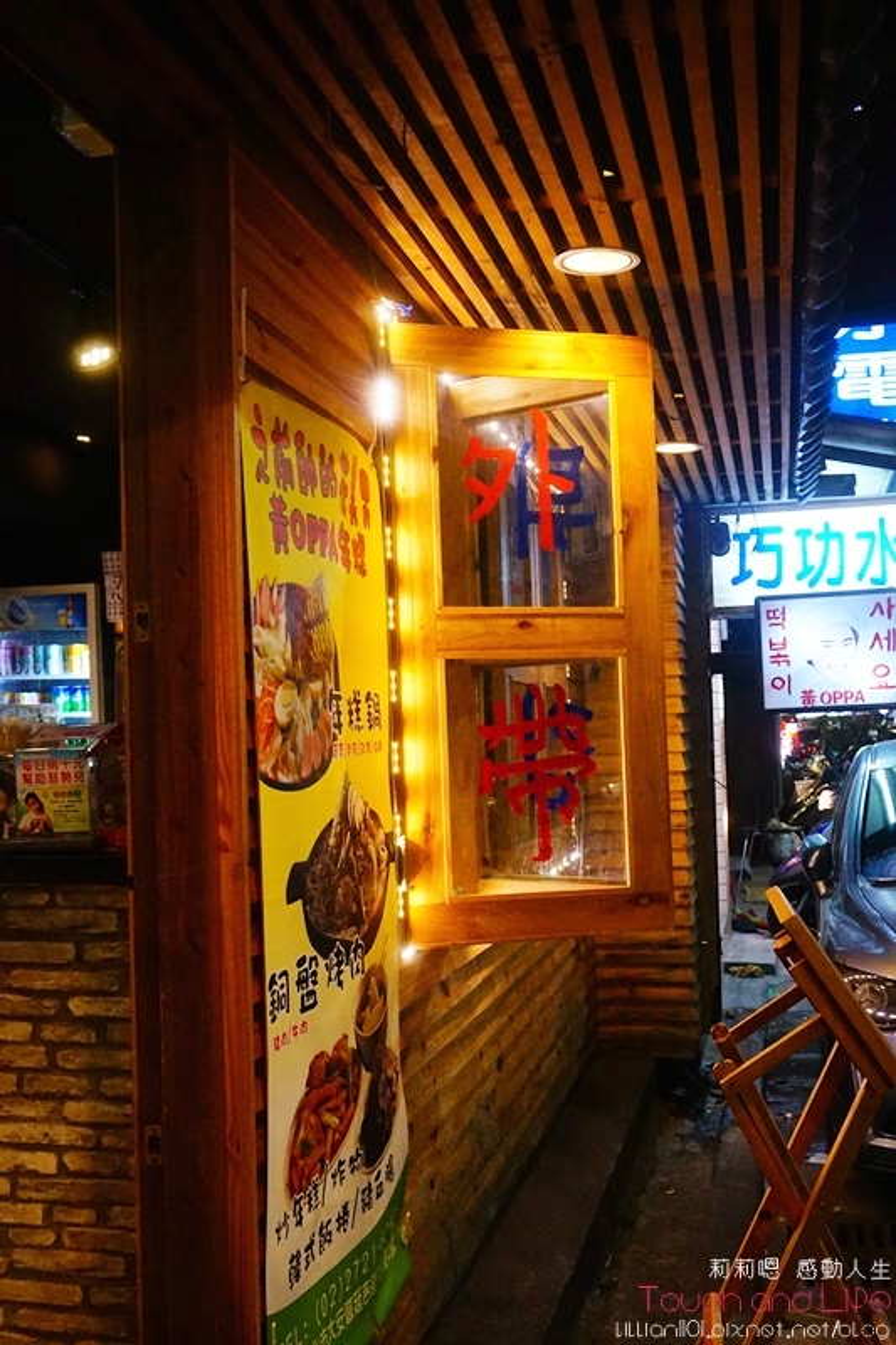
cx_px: 448
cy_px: 672
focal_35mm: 38
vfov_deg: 51.3
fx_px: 1400
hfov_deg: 35.5
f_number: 5.6
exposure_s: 1/60
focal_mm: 25
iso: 3200
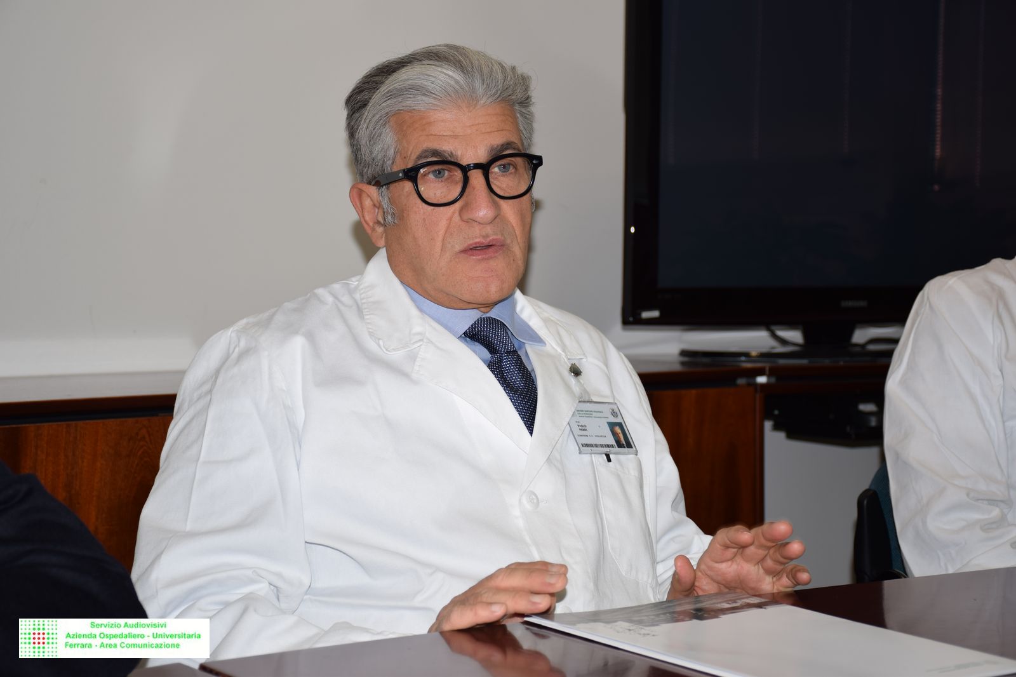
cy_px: 338
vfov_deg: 20.2
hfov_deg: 29.9
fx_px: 1904
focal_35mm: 68
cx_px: 508
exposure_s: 1/60
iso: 100
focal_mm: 45
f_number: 4.5
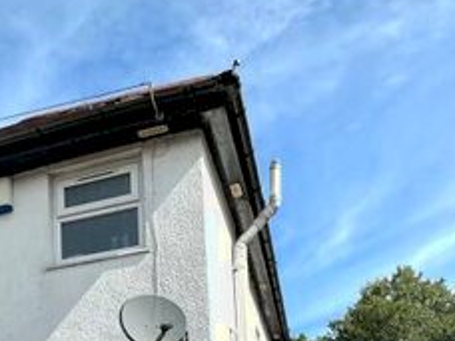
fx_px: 565
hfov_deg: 42.3
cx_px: 106
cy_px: 434
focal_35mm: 43
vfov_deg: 28.2
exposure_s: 1/3509
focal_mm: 2.22
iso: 50
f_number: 2.2
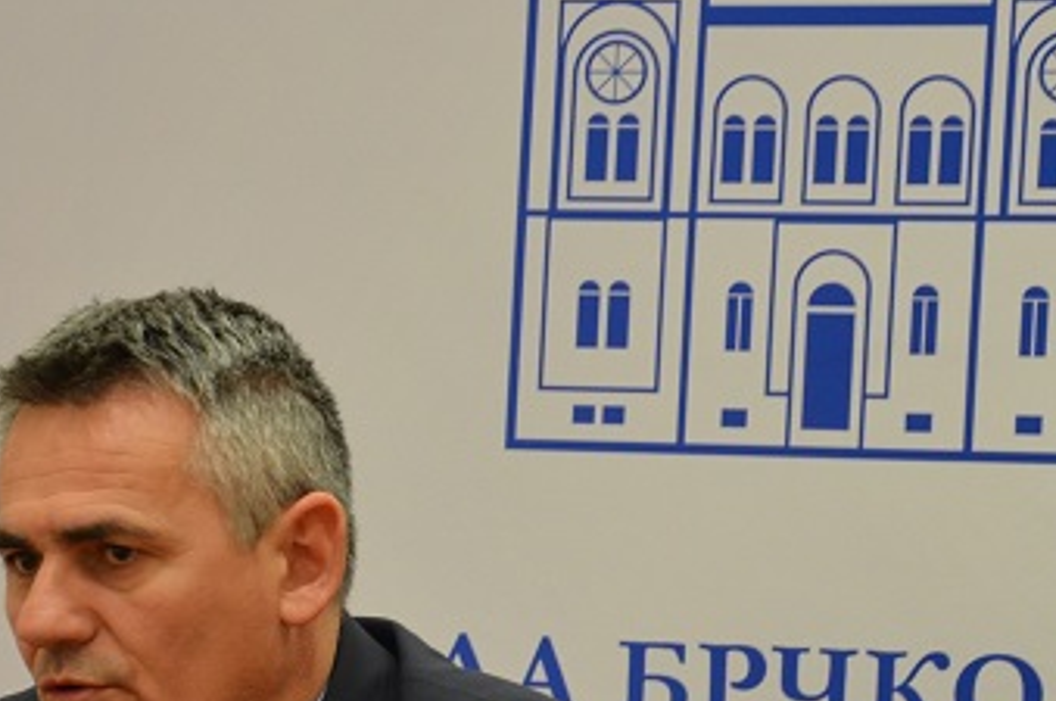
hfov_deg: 9.9
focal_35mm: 207
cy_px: 745
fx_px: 6063
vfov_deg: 6.6
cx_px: 224
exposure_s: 1/50
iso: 800
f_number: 5
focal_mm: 52
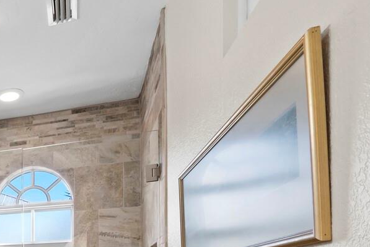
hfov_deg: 35.6
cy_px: 291
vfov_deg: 29.7
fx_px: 401
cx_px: -99
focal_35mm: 39
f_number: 11
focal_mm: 7
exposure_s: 1/1.25
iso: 250
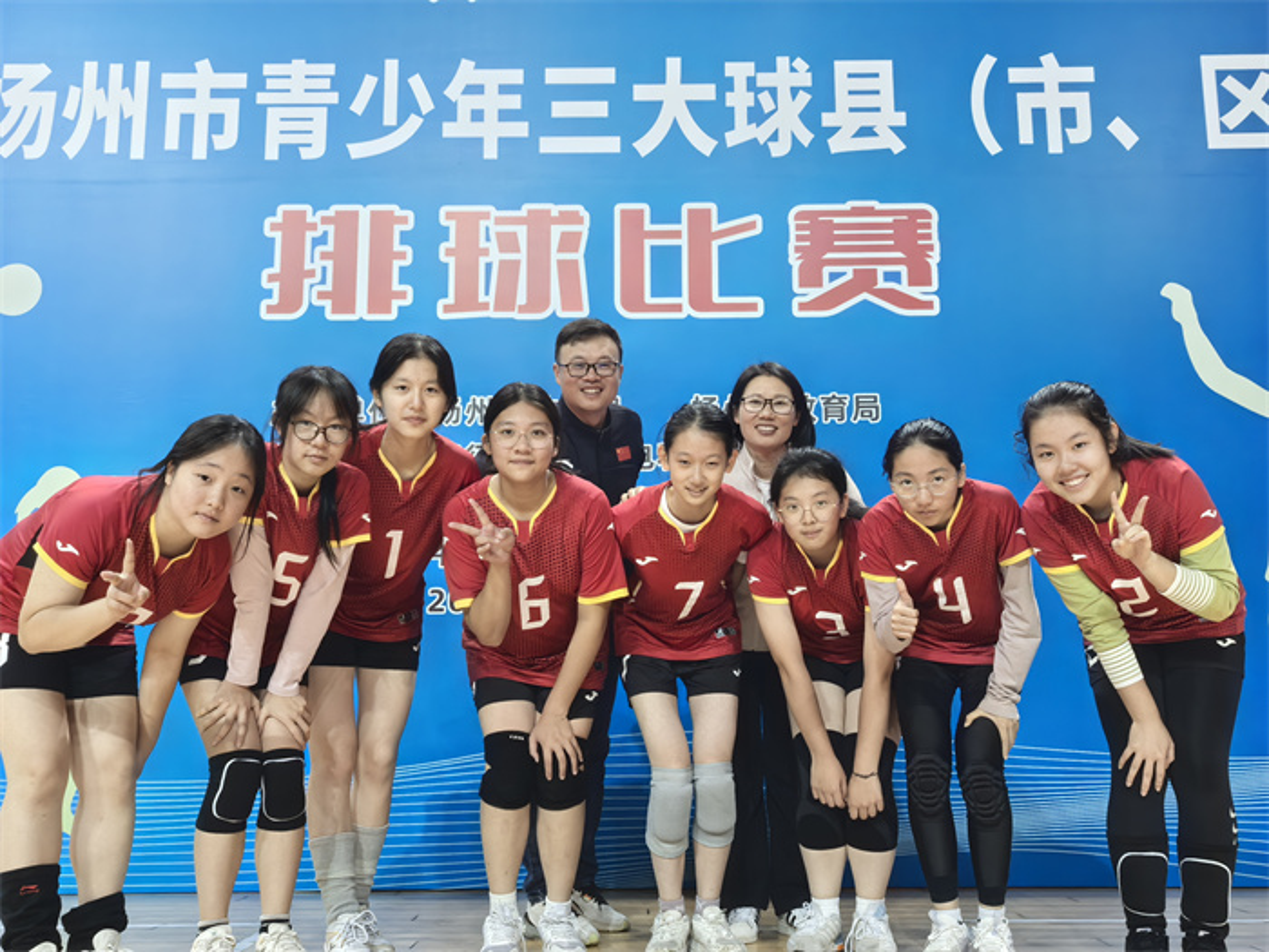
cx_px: 634
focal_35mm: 37
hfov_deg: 50.1
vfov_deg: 38.7
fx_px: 1356
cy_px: 476
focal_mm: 5.75
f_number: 4
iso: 250
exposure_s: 1/33.3
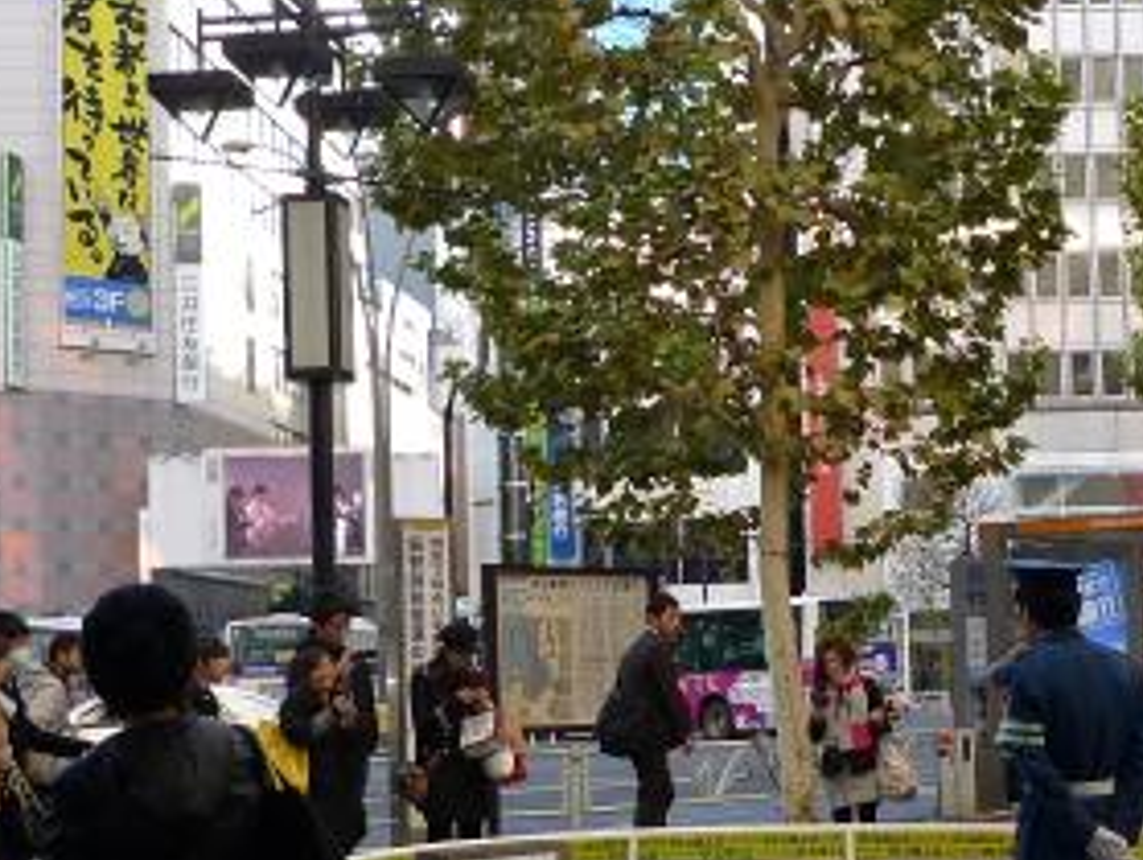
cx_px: 822
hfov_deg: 27.8
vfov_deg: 21.3
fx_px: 2280
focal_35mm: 69
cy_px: 580
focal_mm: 5.1
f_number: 2
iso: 80
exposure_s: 1/250
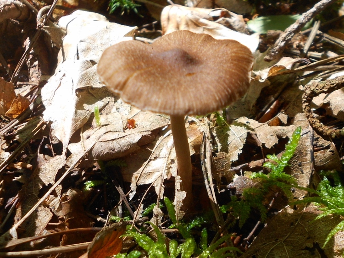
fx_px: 258
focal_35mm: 26
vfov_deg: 53.1
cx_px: 172
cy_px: 129
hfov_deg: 67.3
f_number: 3.2
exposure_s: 1/80
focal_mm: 4.6
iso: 80
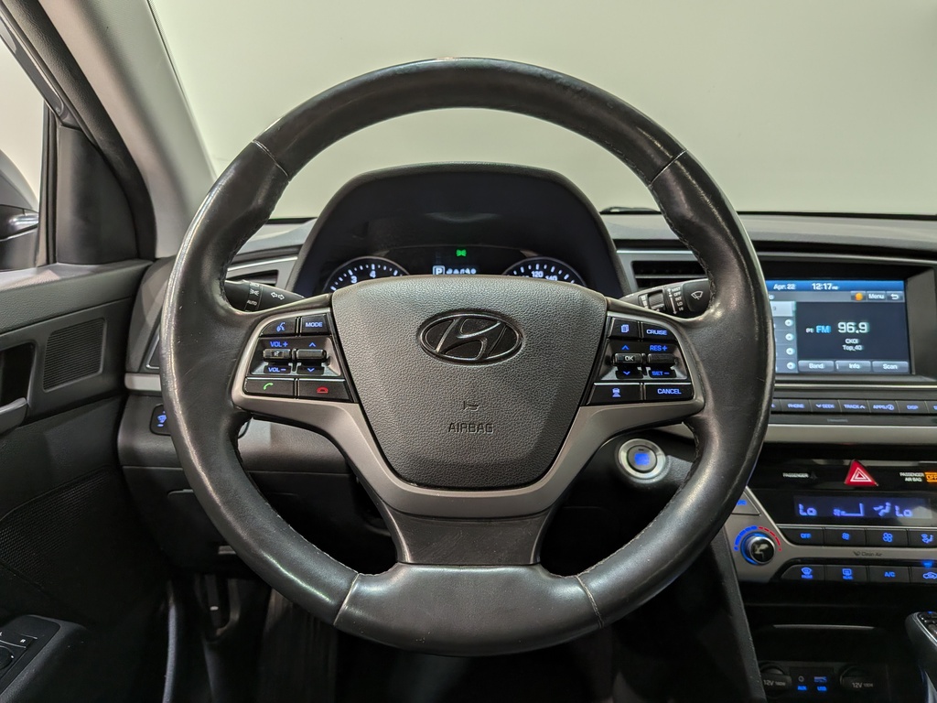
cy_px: 352
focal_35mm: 24
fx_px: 650
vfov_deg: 56.8
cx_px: 468
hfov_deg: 71.6
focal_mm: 4.53
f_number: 1.7
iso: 27
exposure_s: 1/128
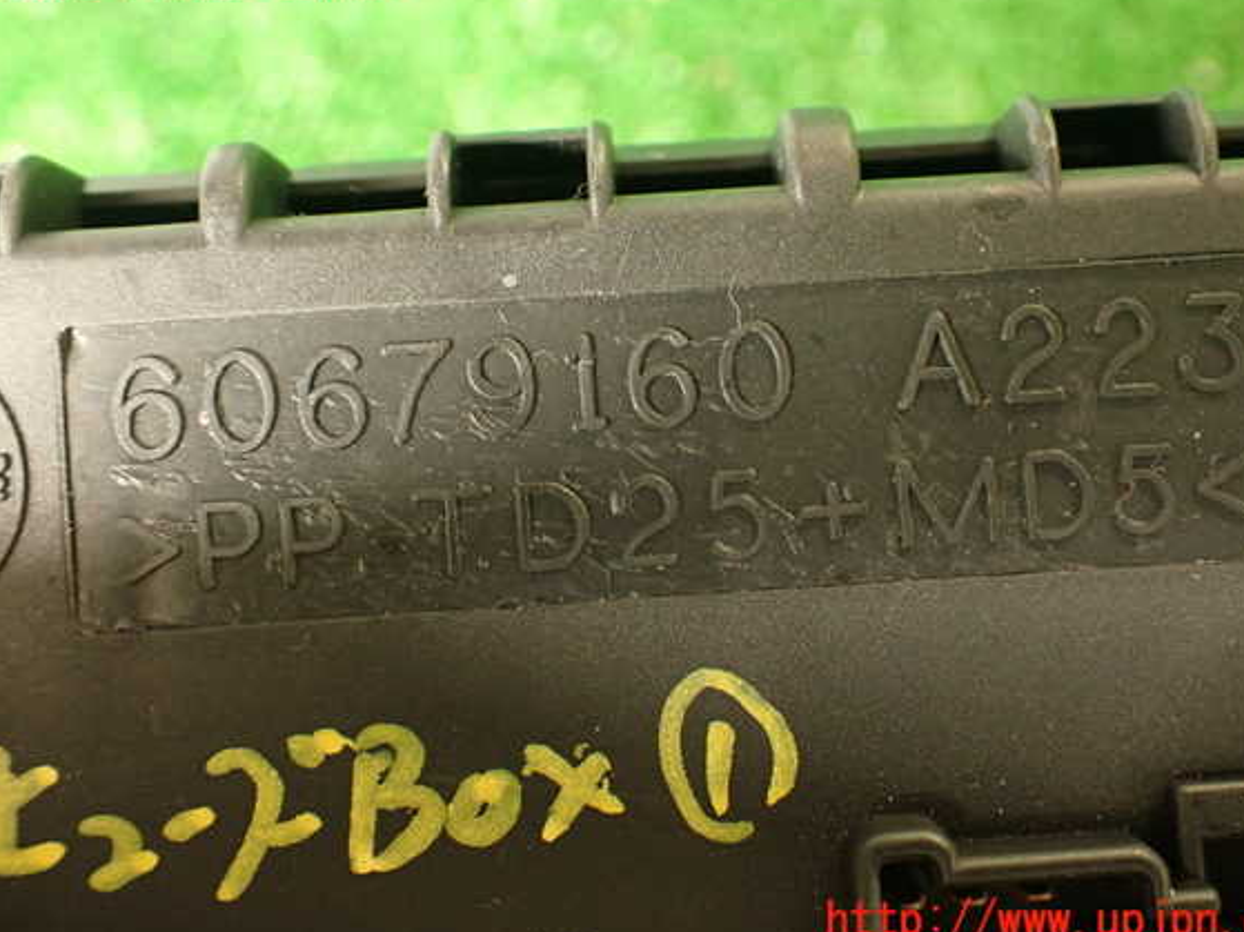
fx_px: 1581
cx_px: 661
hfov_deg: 42.9
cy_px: 449
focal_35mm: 44
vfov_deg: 32.9
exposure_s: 1/40
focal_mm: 7.31
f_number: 2.8
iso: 800
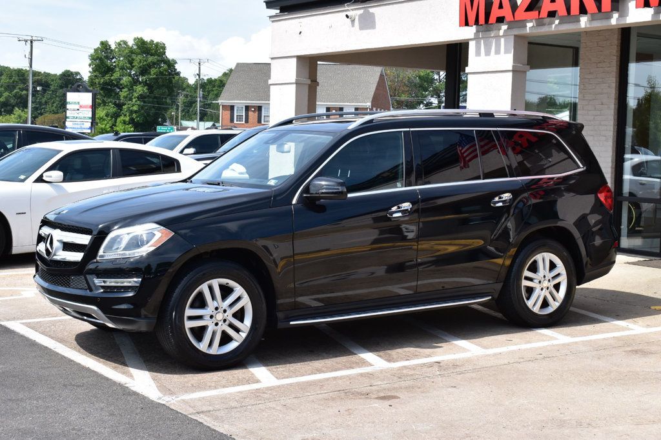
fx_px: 1046
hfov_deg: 35.1
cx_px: 330
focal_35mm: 57
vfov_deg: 23.8
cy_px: 220
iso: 400
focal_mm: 38
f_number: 11
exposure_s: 1/320
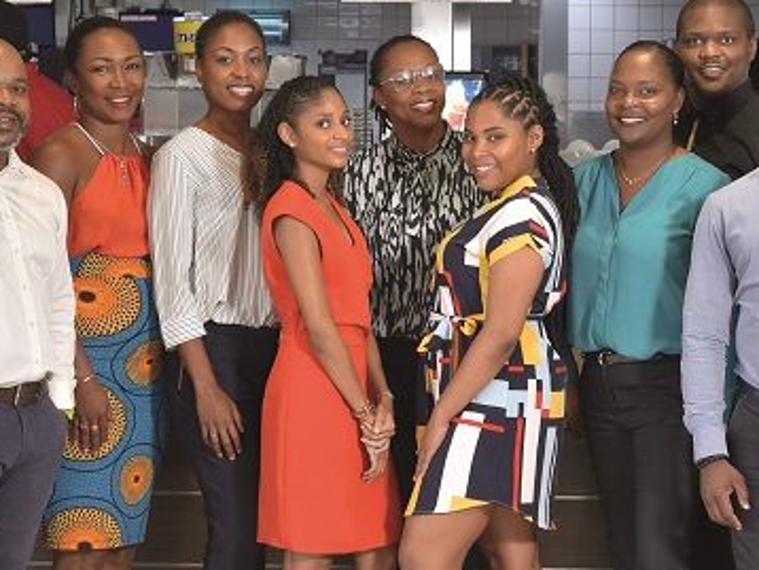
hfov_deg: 17.0
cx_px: 396
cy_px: 339
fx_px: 2545
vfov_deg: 12.8
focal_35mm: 116
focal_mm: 48
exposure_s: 1/160
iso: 500
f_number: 5
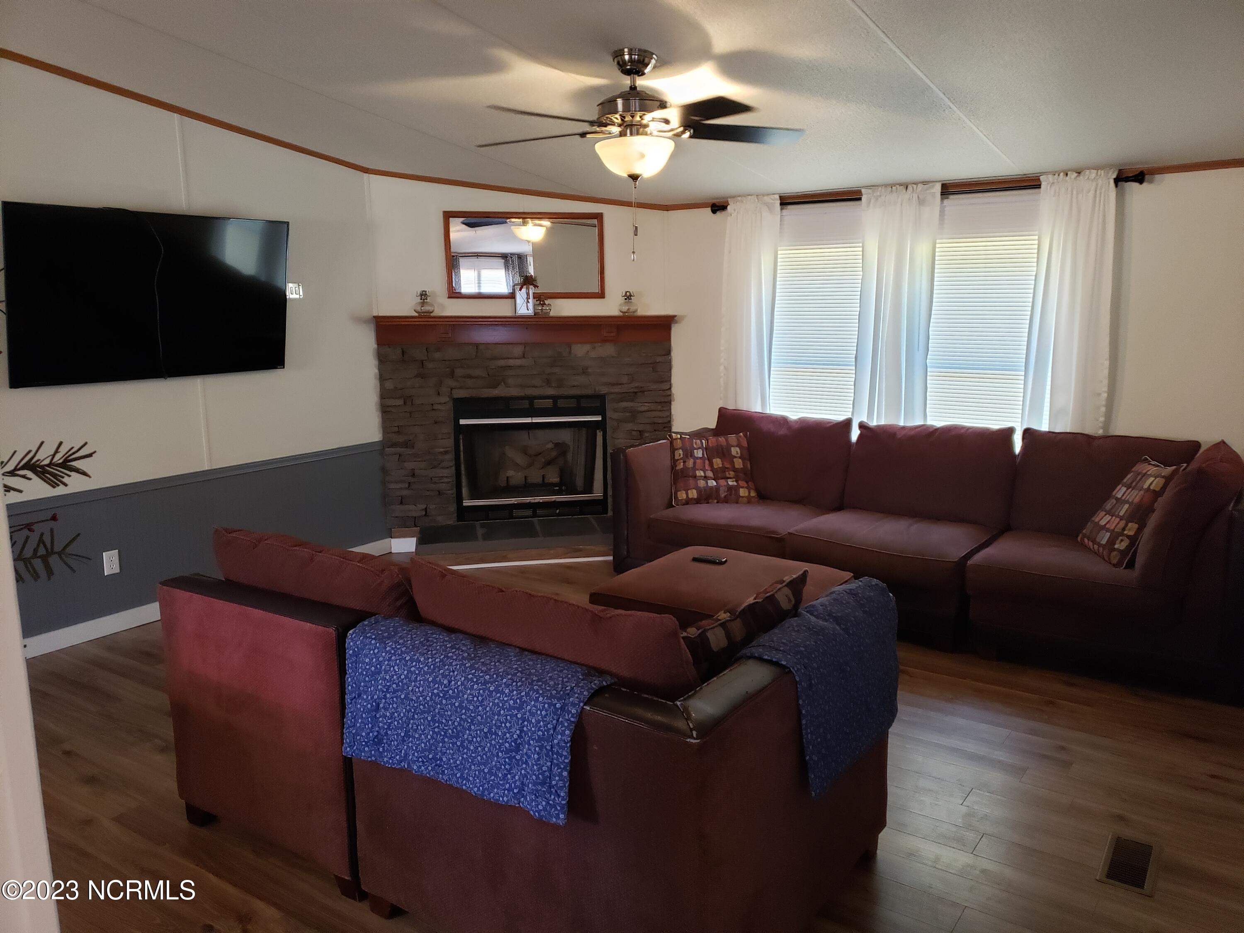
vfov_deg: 53.1
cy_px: 466
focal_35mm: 26
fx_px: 934
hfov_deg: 67.3
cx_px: 622
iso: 320
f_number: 1.5
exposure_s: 1/60
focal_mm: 4.3
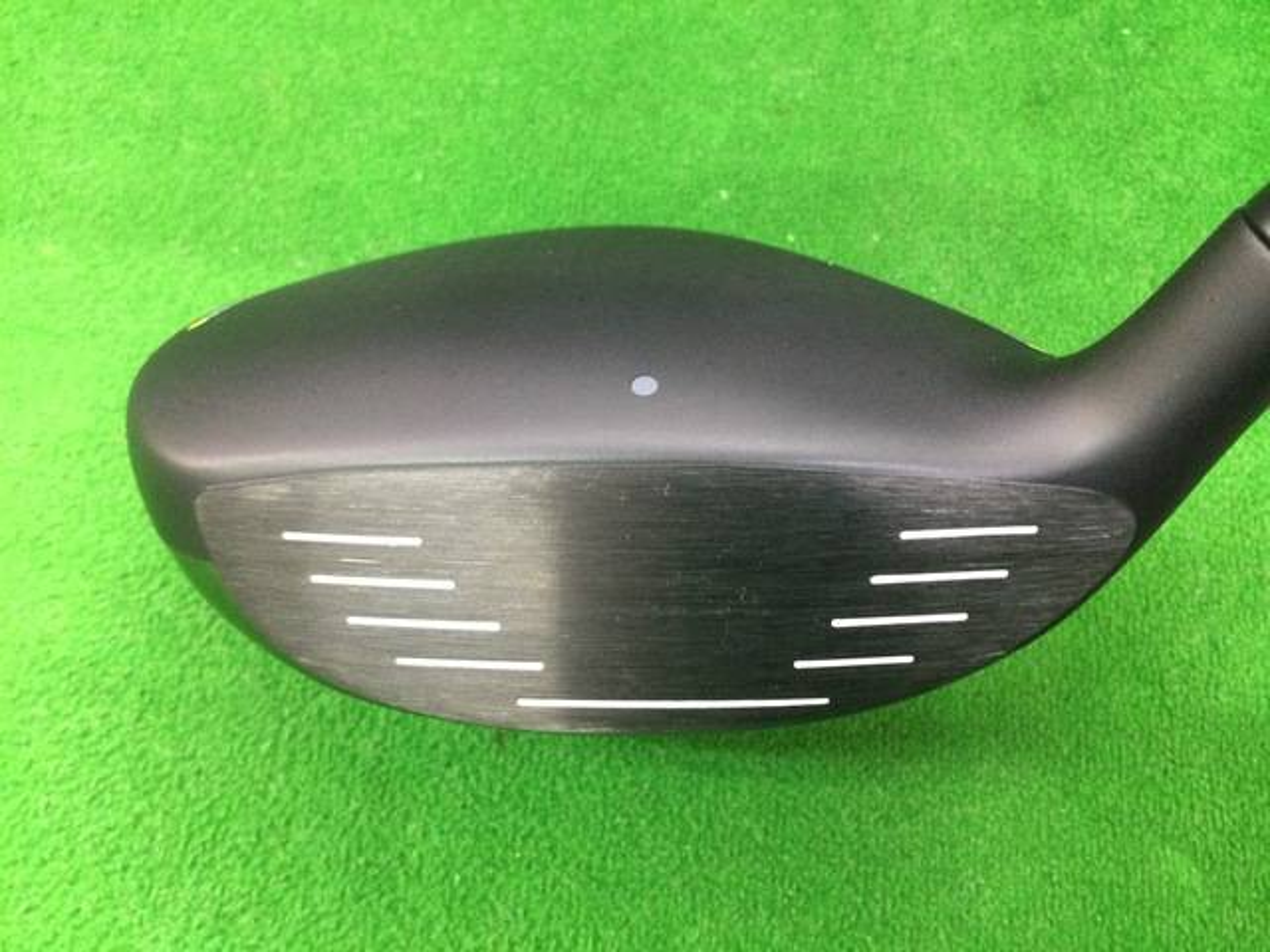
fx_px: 1137
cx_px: 635
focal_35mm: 31
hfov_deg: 58.4
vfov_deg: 45.4
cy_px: 476
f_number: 2.4
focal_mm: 3.3
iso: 200
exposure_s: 1/15
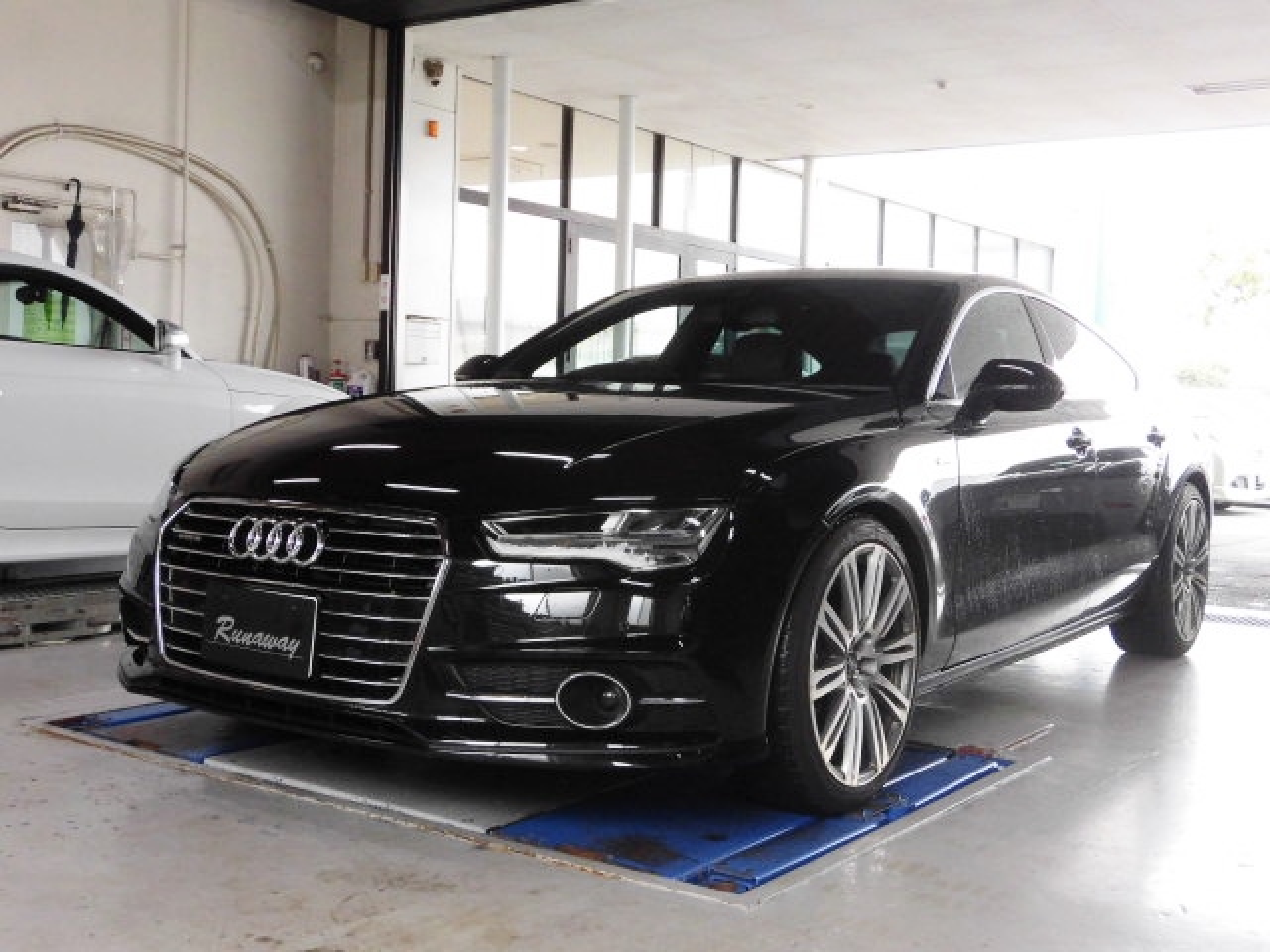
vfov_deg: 33.6
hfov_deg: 43.9
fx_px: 1578
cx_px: 635
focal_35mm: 43
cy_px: 476
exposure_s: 1/60
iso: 200
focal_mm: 7.72
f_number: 3.8
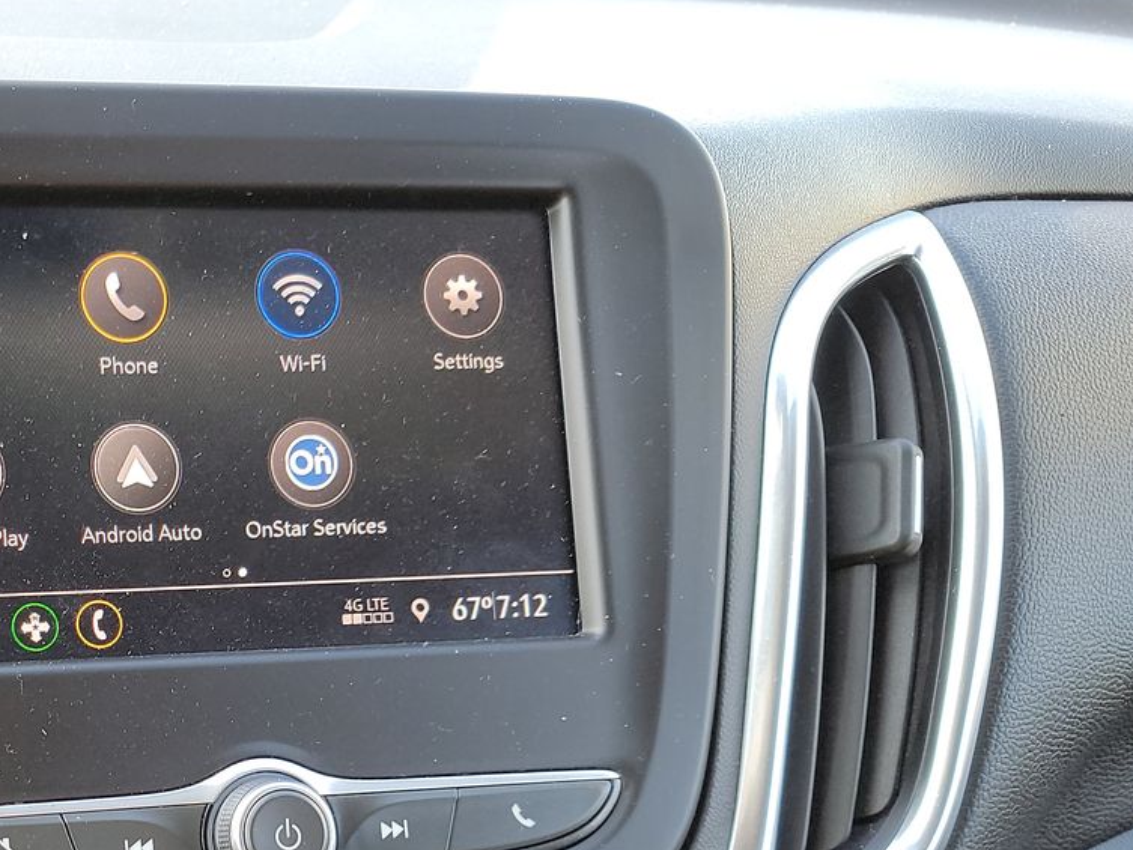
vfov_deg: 27.5
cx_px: -2
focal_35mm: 51
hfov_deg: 34.1
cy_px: 770
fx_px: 1670
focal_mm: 6.7
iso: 176
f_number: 1.8
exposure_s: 1/59
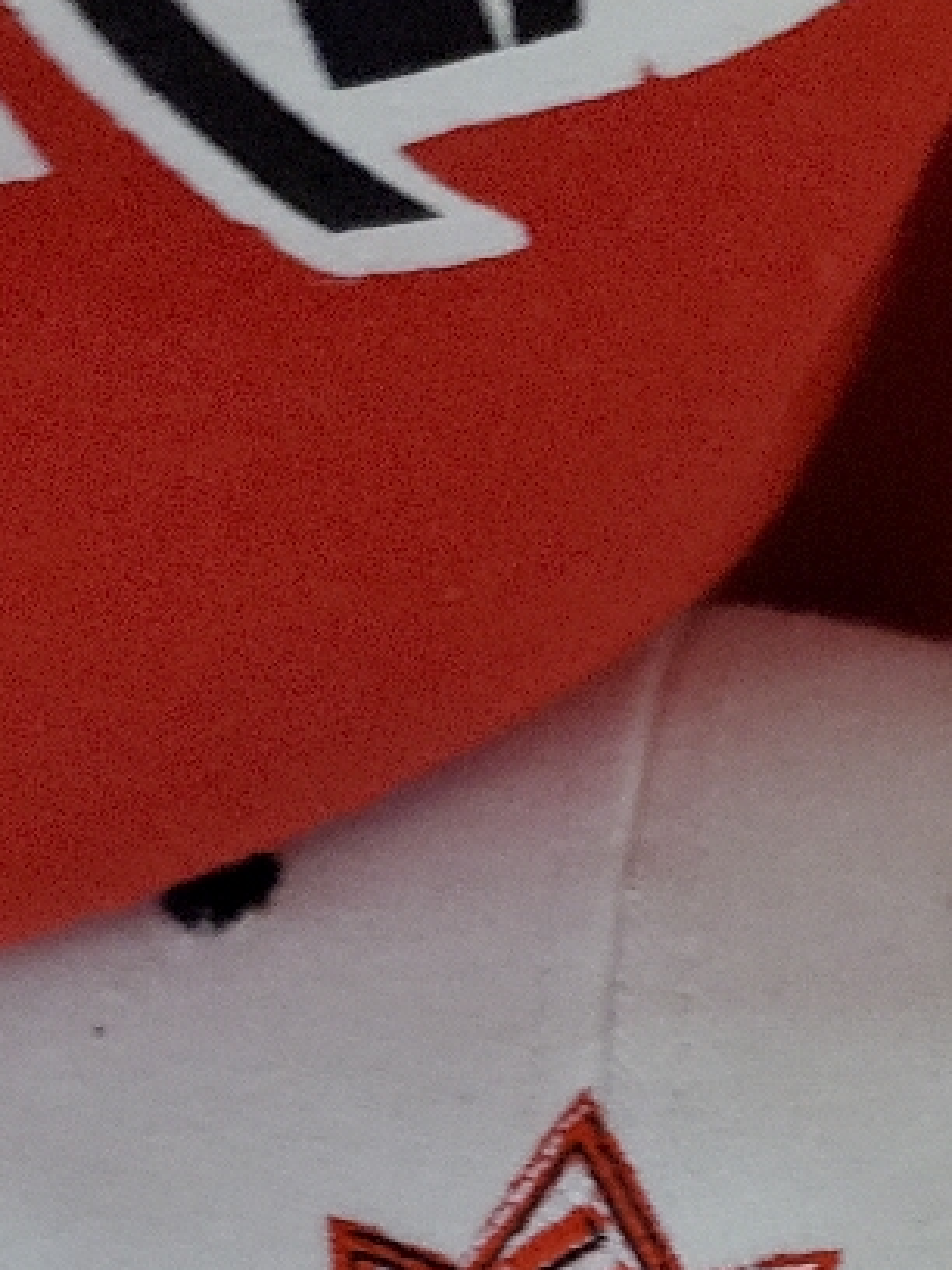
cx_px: 660
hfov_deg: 17.3
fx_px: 3117
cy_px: 1673
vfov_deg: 20.8
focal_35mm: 85
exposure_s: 1/30
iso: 640
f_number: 1.5
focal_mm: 4.3
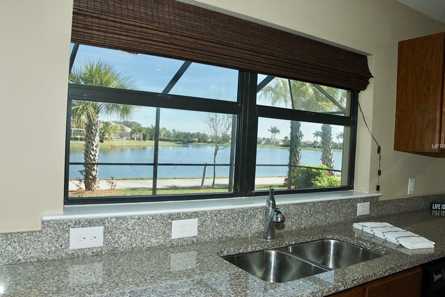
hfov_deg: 65.5
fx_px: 346
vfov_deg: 46.4
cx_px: 227
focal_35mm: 28
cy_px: 147
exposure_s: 1/500
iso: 640
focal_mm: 18
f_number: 7.1
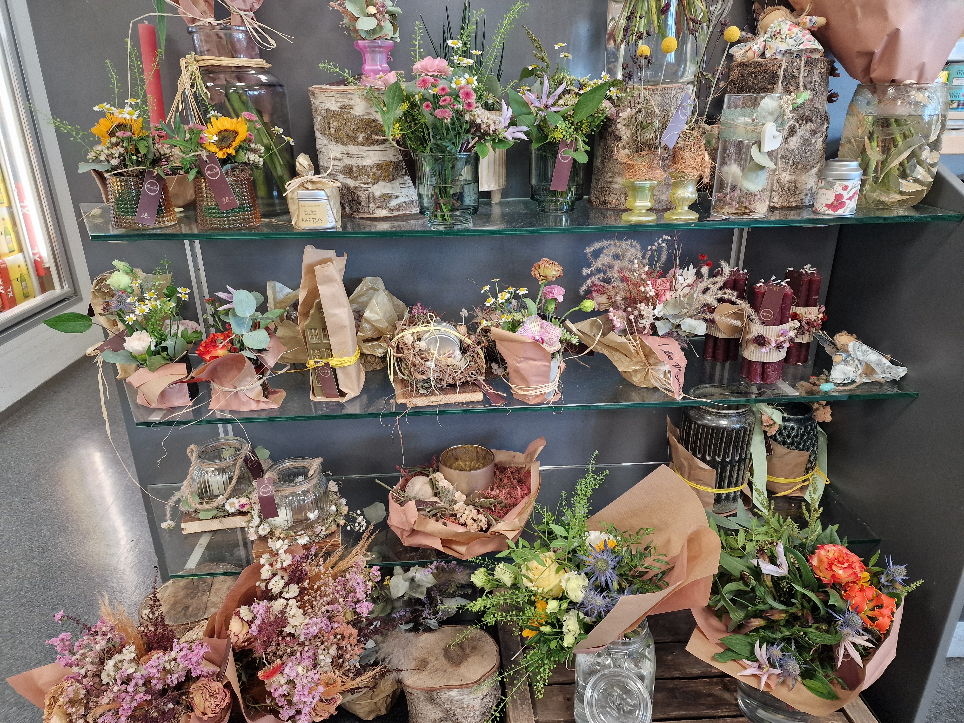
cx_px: 482
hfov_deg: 73.9
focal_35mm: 23
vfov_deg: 58.9
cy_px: 362
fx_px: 641
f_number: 1.8
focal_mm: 6.4
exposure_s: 1/100
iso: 250
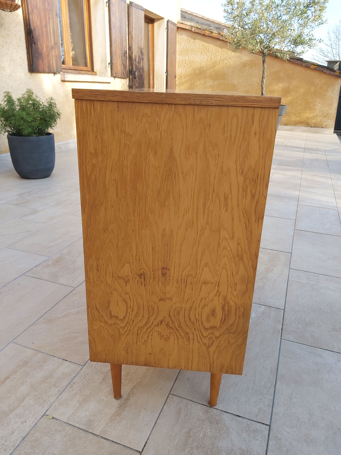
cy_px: 228
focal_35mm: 26
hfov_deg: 53.1
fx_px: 341
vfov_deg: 67.3
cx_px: 170
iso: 64
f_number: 1.7
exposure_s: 1/409
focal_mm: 3.92
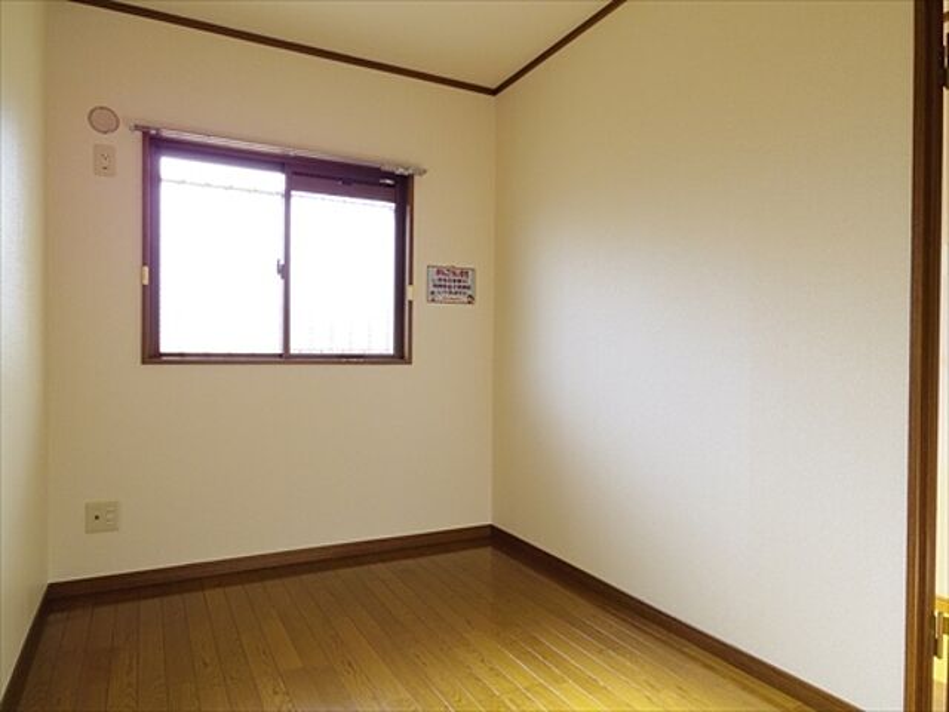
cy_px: 356
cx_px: 474
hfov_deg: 73.9
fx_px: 631
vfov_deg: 58.9
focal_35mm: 23
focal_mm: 5
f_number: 3.5
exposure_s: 1/80
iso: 200
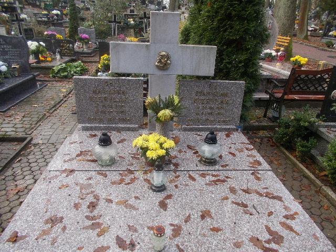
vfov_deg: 53.1
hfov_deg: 67.3
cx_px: 168
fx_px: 252
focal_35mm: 26
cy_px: 126
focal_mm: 4.6
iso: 80
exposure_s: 1/100
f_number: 3.2
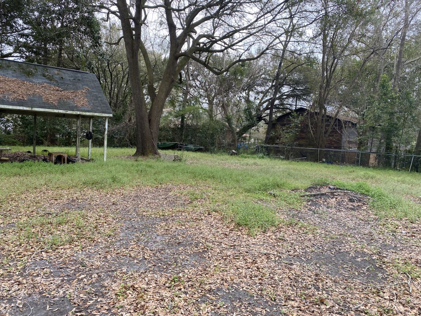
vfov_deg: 53.1
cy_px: 158
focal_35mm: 26
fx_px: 316
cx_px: 210
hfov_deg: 67.3
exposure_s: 1/464
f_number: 1.8
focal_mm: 4.25
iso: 32
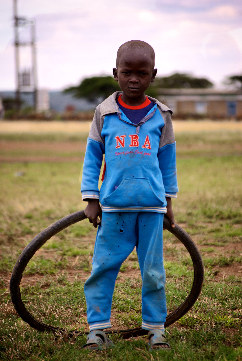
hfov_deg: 6.8
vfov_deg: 10.1
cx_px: 121
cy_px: 180
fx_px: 2036
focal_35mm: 202
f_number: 5.6
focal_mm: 135
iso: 125
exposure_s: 1/250
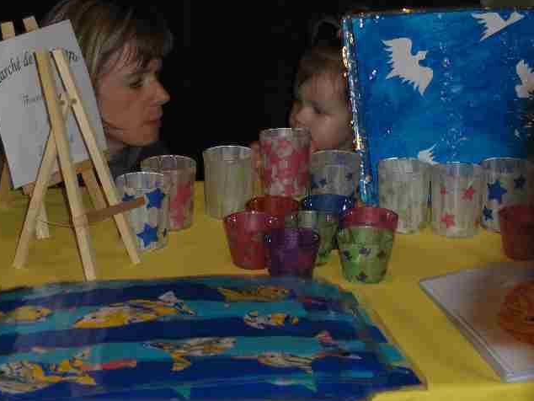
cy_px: 151
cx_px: 271
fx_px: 1559
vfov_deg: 14.6
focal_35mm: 101
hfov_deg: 19.4
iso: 100
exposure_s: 1/80
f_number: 4.09
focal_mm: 17
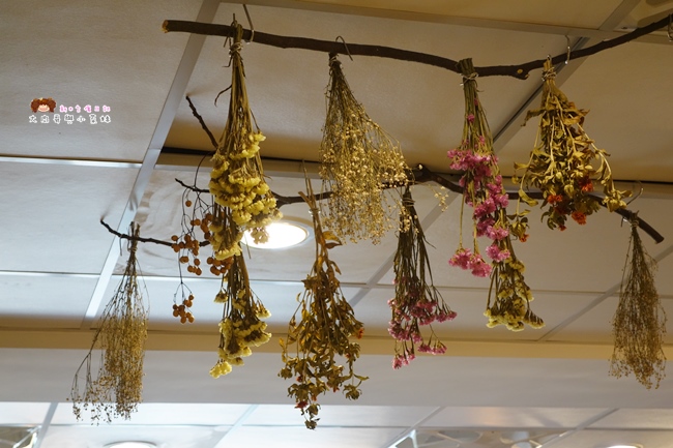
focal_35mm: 78
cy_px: 224
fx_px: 1458
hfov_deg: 26.0
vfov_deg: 17.5
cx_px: 336
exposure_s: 1/80
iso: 500
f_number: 4.5
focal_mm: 28.84
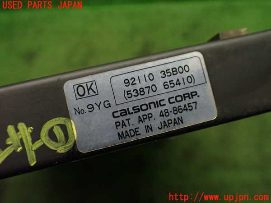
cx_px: 136
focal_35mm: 30
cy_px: 102
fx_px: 235
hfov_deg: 60.0
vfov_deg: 46.8
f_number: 2.3
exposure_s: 1/125
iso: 640
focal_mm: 5.4
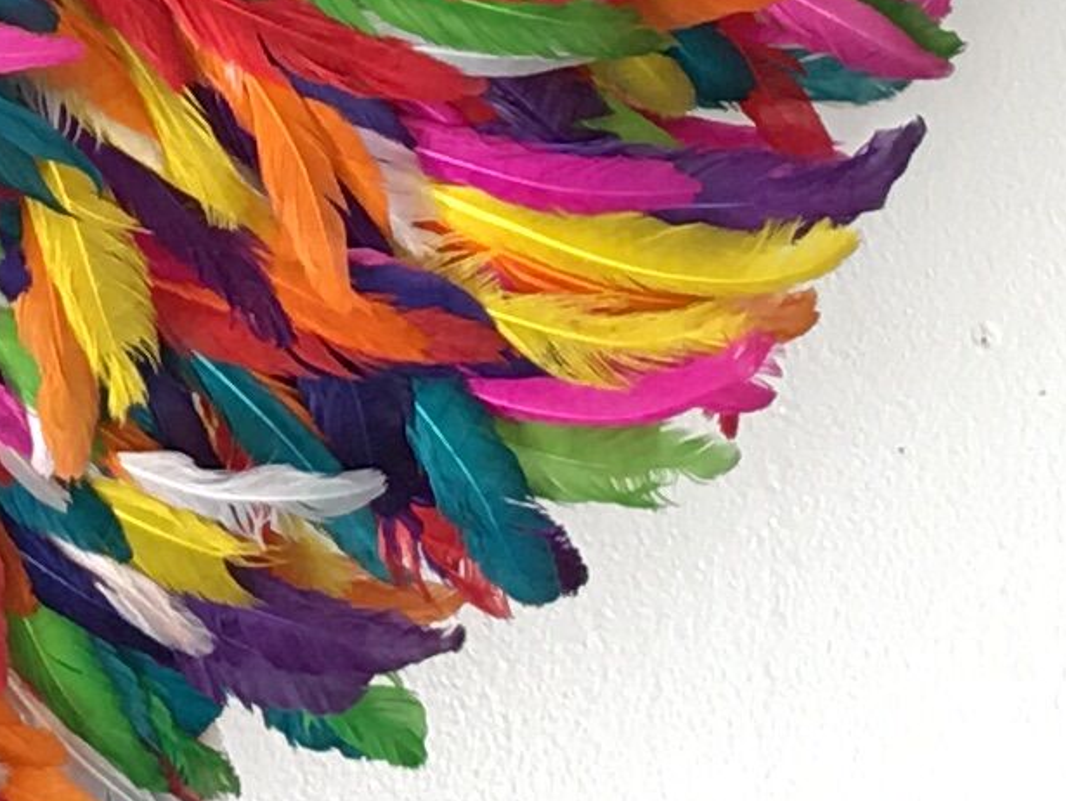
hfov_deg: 9.8
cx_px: -979
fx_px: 5854
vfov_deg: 7.4
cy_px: -997
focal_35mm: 190
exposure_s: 1/33
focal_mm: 4.15
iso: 50
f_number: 2.2
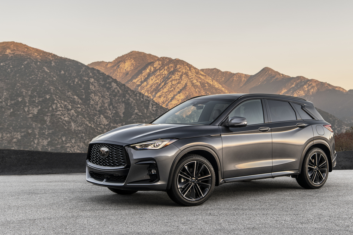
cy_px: 107
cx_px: 212
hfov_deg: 32.8
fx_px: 598
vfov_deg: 22.3
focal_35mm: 61
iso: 64
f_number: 5
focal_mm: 48
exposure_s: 1/15
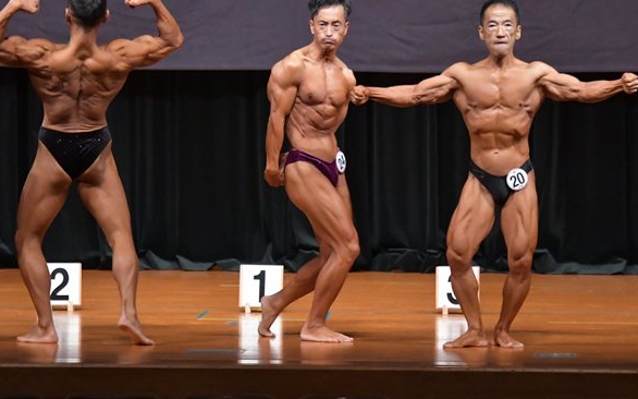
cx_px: 355
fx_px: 4729
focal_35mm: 272
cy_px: 203
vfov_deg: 4.8
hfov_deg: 7.7
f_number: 5.6
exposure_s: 1/400
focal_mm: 135
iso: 6400
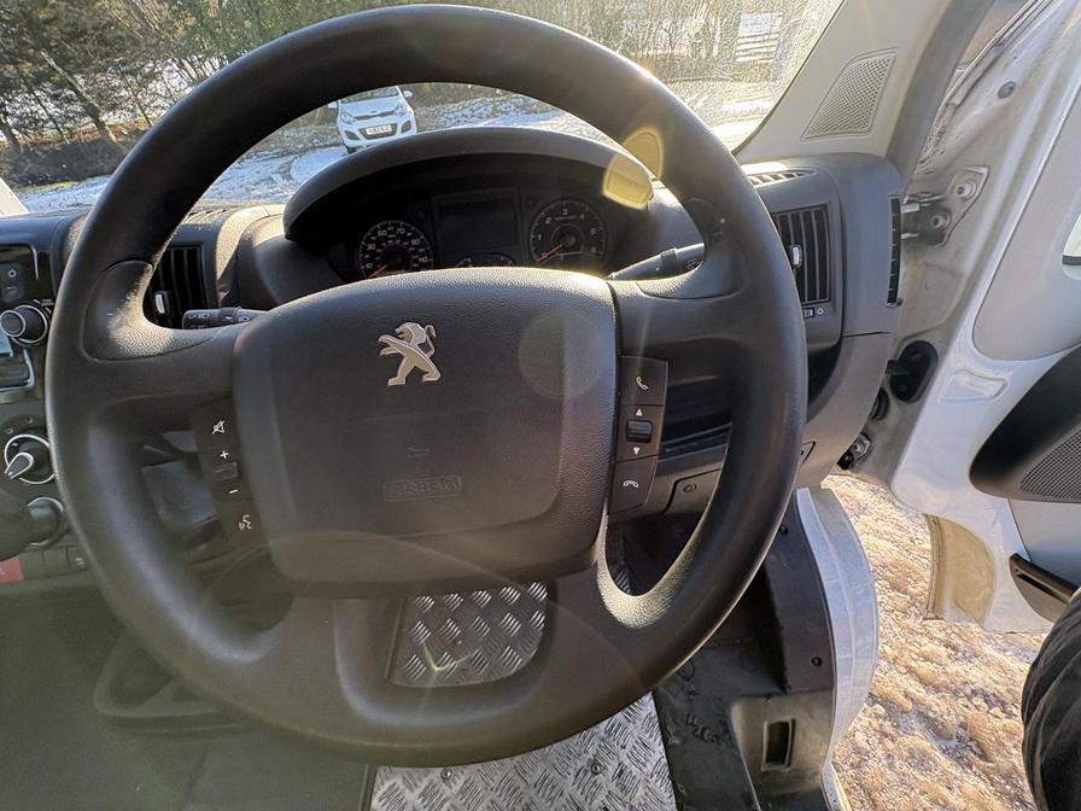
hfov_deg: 102.1
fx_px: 437
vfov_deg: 85.7
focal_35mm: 14
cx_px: 540
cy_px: 406
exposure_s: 1/128
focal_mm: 2.22
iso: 80
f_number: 2.2
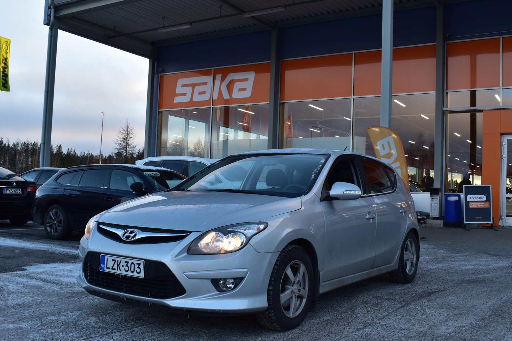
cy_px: 173
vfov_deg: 36.4
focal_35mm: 37
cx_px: 259
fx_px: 519
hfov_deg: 52.5
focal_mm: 23
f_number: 9.5
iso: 400
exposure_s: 1/125
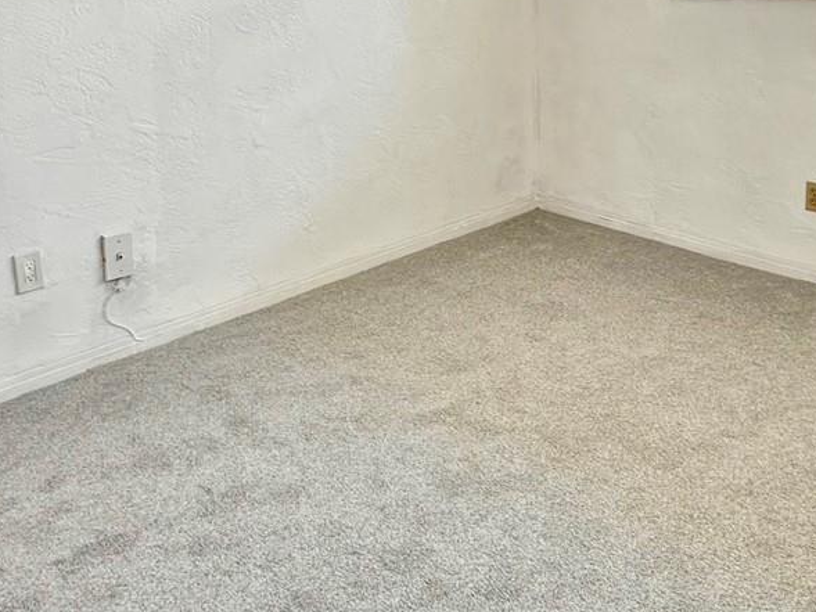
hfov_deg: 48.7
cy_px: 125
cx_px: 479
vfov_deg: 36.5
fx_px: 896
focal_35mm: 38
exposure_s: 1/120
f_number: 2.2
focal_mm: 2.22
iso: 125
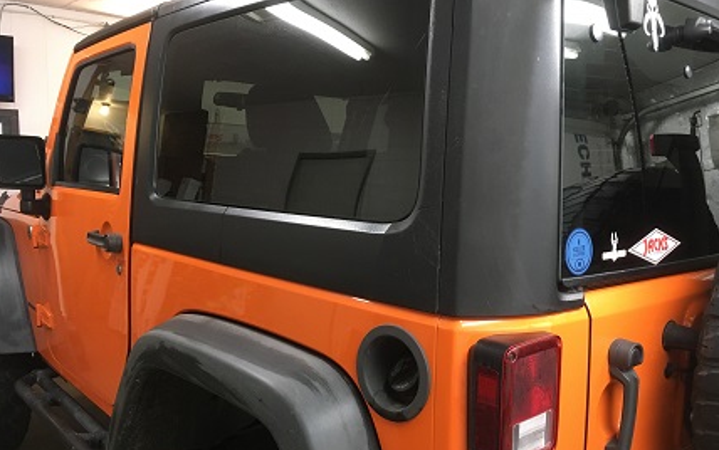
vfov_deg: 38.3
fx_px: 647
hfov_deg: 58.1
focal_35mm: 33
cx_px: 381
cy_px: 263
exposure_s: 1/30
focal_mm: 4.15
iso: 125
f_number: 2.2
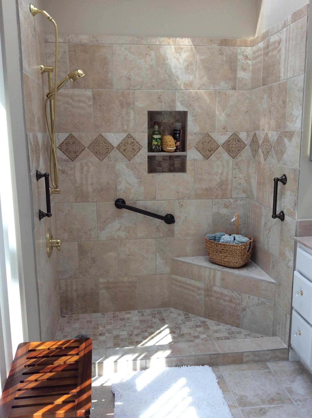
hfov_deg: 44.0
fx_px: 386
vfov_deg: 56.9
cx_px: 156
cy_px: 209
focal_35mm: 32
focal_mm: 3.3
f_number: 2.4
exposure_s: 1/120
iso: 40
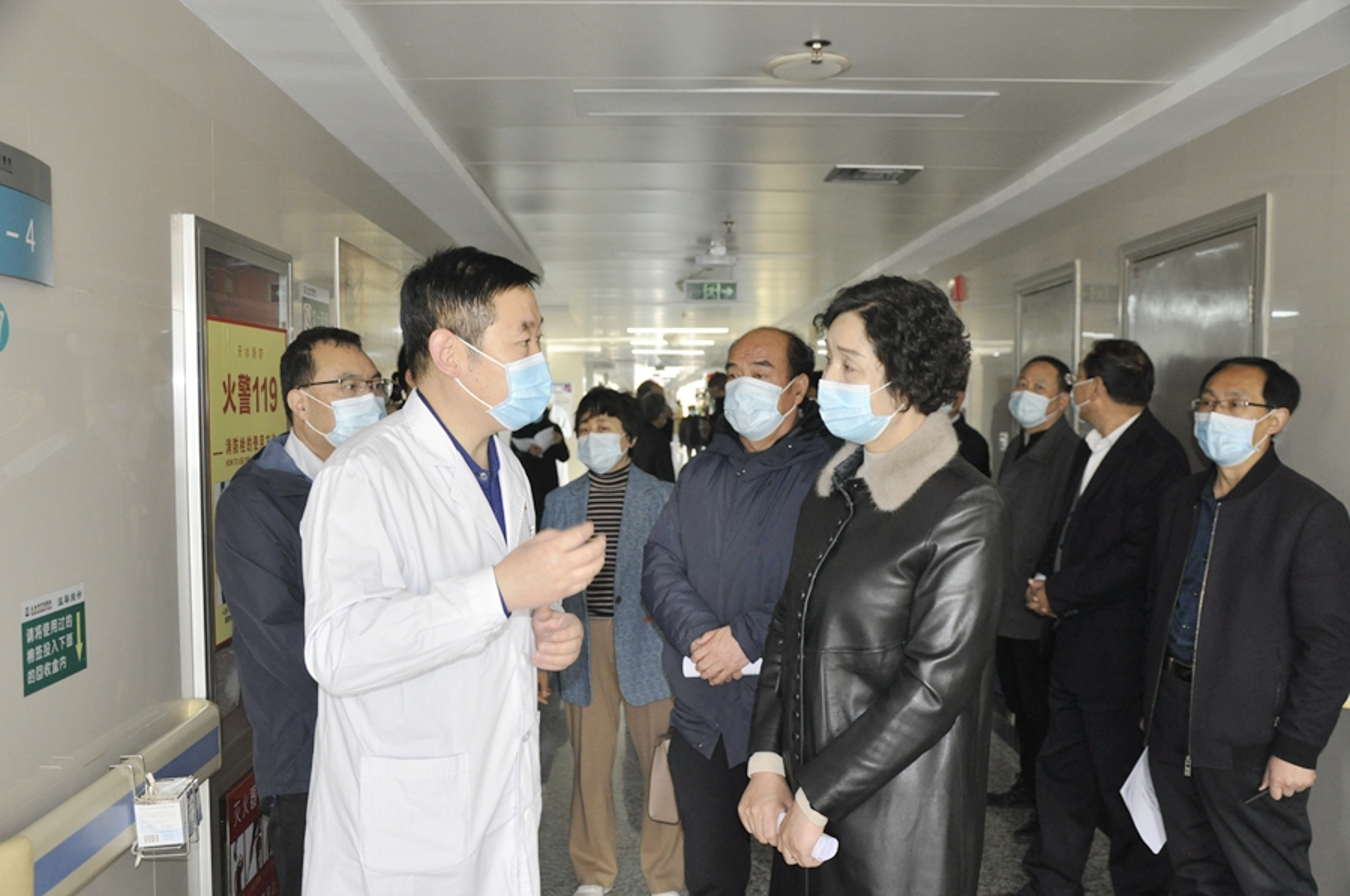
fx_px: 1236
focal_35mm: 33
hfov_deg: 57.3
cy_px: 448
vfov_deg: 39.9
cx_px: 675
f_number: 4.5
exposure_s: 1/60
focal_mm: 22
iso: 1000
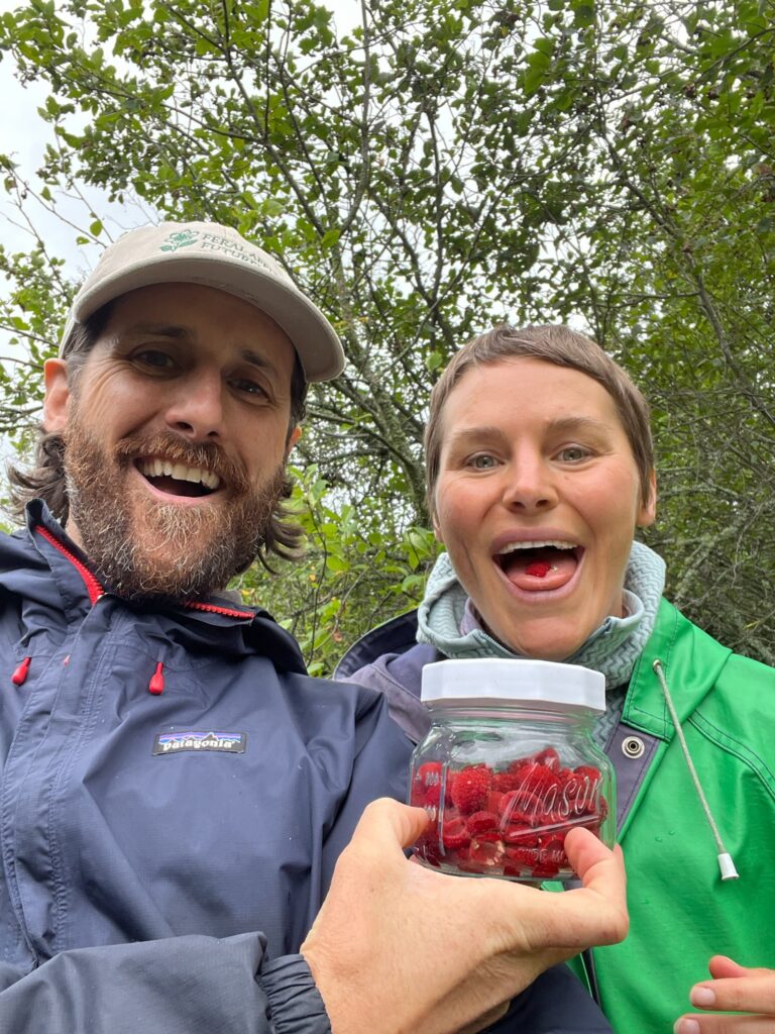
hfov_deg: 46.8
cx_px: 388
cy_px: 517
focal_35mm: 30
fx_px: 896
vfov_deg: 60.0
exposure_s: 1/121
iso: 32
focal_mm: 2.71
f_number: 2.2
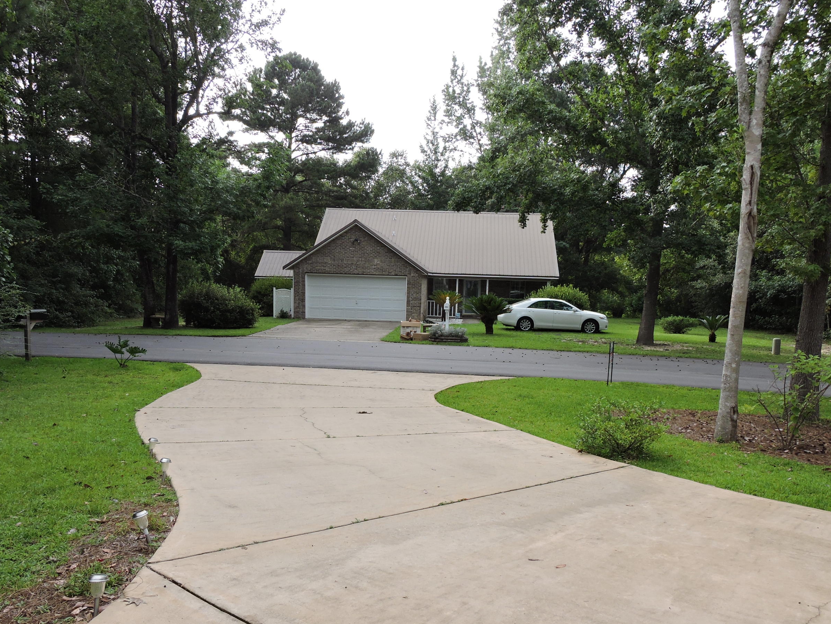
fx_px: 720
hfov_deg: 60.0
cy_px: 383
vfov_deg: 46.5
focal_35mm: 30
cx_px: 428
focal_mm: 4.3
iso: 100
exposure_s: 1/250
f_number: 3.3
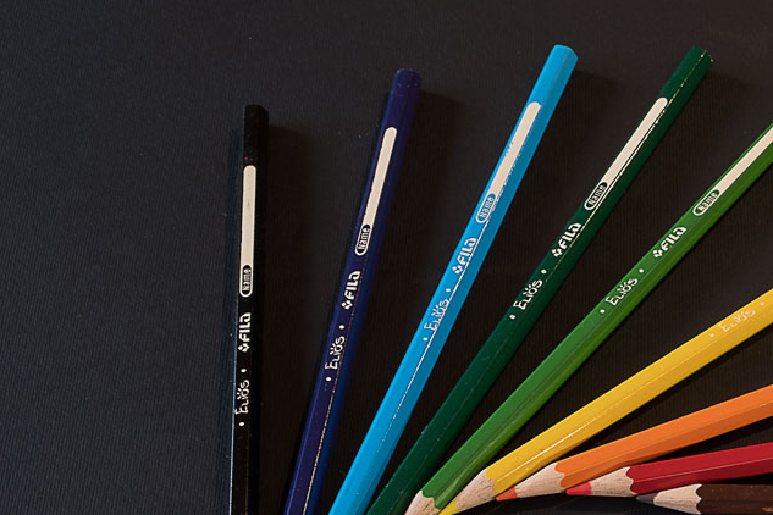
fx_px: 1782
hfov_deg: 23.4
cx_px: 777
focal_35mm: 83
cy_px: 552
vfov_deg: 16.0
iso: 200
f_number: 13
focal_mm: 23.3
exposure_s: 1/2
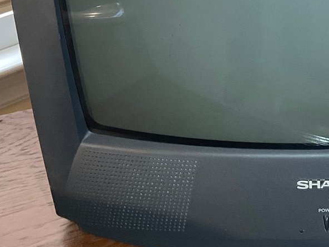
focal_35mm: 74
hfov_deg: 25.4
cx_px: 305
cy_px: -44
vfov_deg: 18.9
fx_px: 703
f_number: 1.8
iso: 80
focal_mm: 3
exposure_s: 1/60
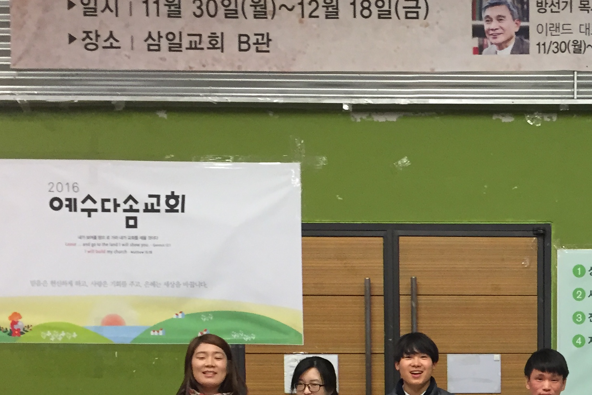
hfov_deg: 29.4
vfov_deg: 19.8
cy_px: 458
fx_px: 1069
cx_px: 554
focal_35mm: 65
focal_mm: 4.15
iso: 125
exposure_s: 1/30
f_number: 2.2
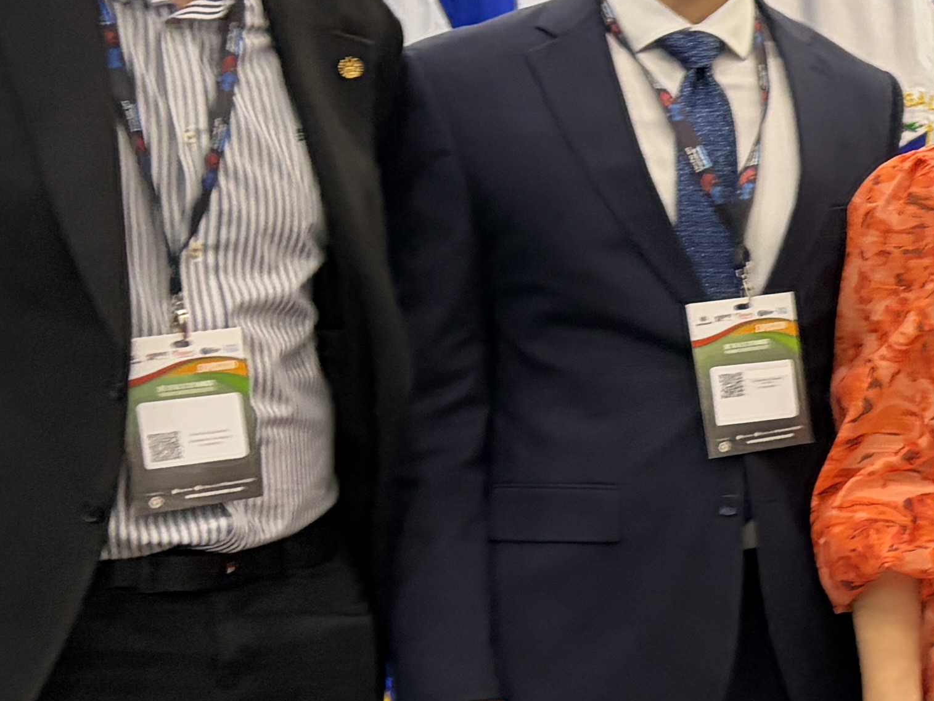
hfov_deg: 17.5
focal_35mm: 98
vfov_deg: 15.1
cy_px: 436
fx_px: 2645
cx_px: 1489
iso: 200
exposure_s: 1/60
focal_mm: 5.96
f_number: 1.6
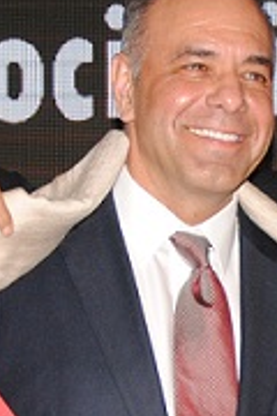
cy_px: 332
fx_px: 2147
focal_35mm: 186
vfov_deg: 11.0
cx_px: 286
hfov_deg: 7.3
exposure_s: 1/125
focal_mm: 30
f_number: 4.2
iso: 400
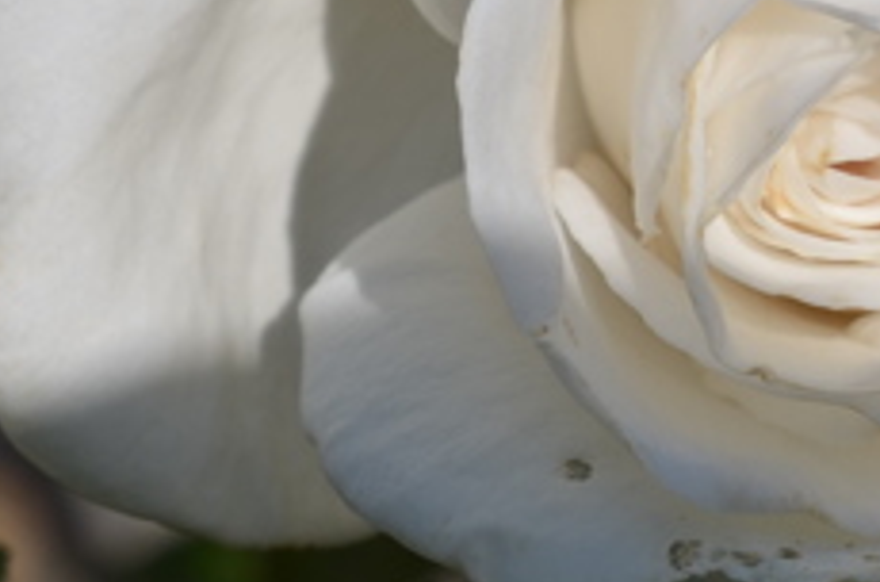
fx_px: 6509
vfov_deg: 5.1
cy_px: -111
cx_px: 880
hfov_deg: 7.7
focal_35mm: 267
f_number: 10
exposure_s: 1/400
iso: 100
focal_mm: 40
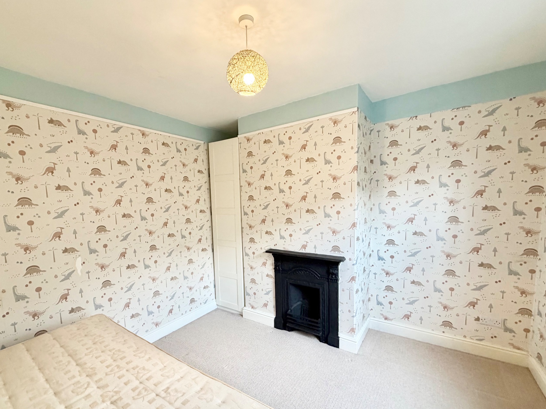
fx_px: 252
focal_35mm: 16
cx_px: 252
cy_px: 226
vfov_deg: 77.9
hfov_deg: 94.3
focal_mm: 2.22
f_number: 2.2
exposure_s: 1/100
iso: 320
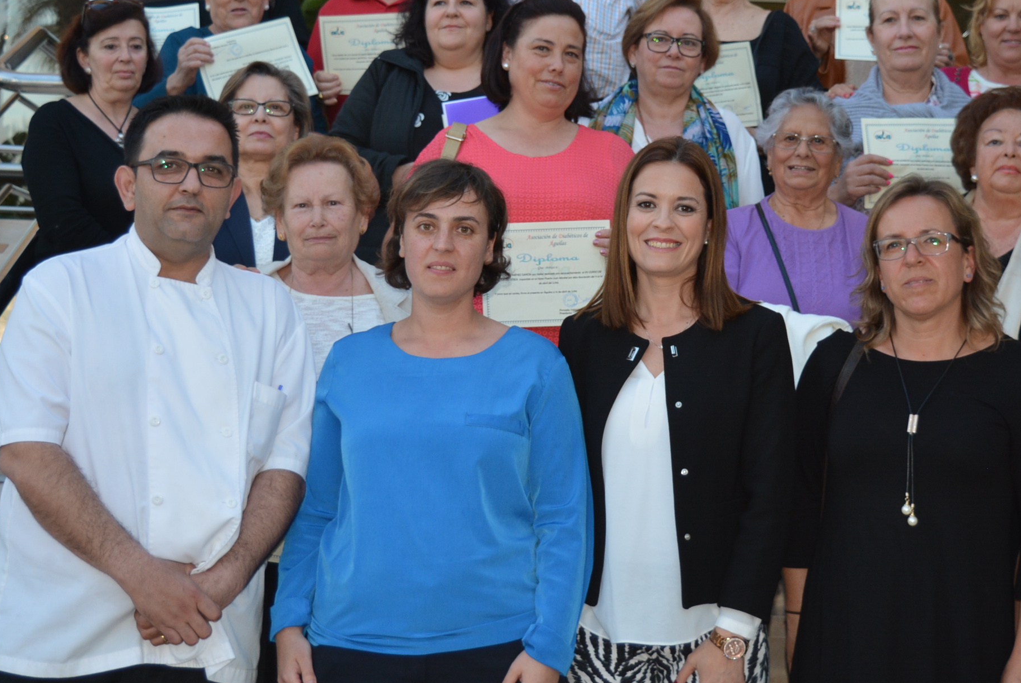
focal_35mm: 77
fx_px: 2181
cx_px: 630
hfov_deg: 26.3
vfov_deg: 17.8
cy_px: 254
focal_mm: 31
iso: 360
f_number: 4.2
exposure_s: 1/125
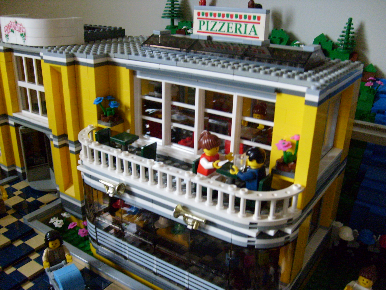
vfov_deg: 40.7
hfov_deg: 52.6
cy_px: 145
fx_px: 390
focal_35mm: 35
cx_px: 193
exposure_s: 1/15
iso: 200
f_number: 2.8
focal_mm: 5.8
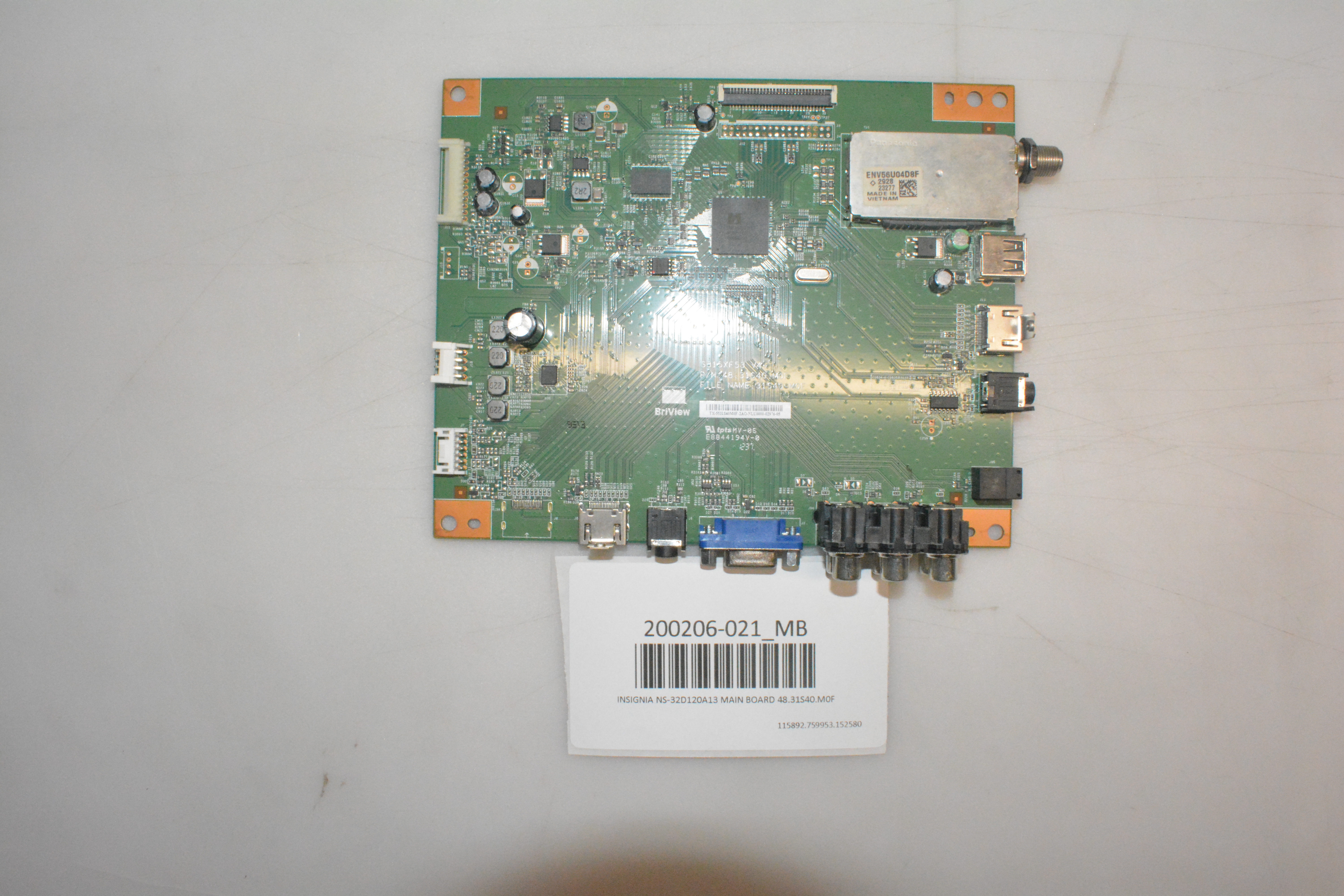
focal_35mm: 27
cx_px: 672
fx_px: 1008
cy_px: 448
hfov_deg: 67.4
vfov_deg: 47.9
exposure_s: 1/200
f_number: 22
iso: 6400
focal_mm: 18
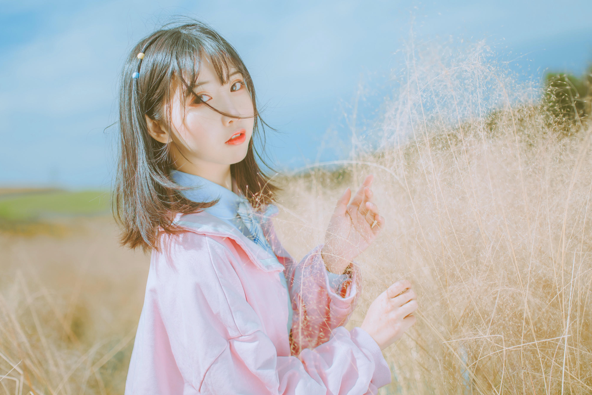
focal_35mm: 47
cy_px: 205
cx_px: 250
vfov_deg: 28.7
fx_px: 773
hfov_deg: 41.8
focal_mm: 35
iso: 64
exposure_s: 1/4000
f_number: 1.4
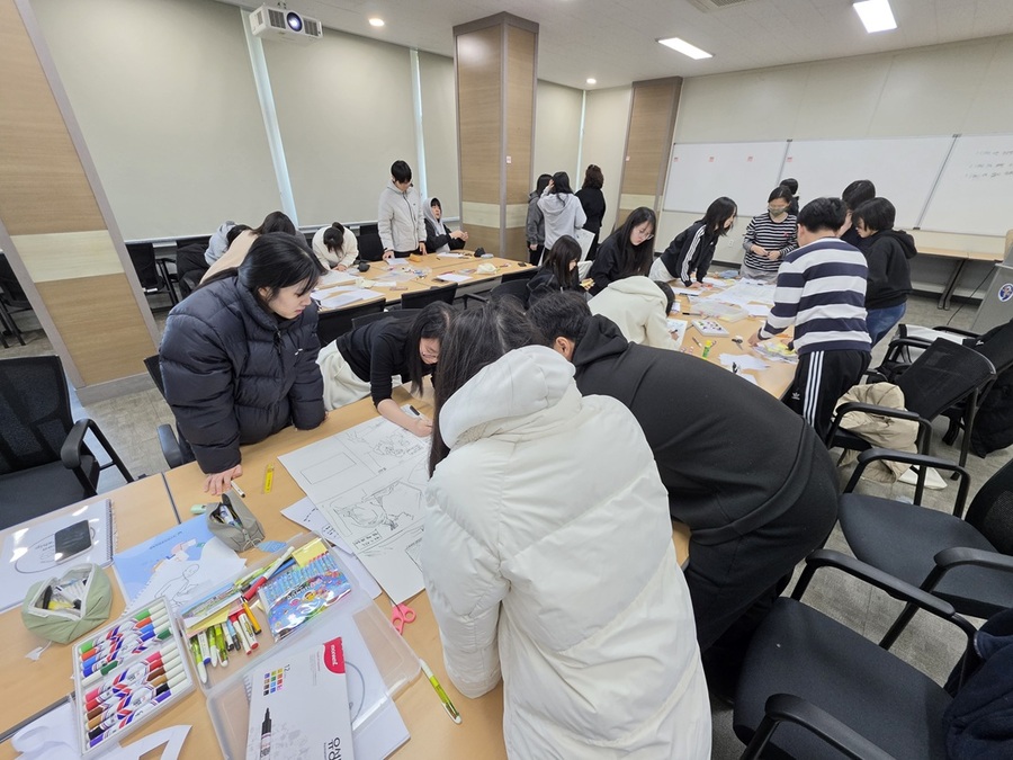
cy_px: 380
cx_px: 506
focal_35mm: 13
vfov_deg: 89.9
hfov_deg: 106.2
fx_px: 380
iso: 160
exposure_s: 1/120
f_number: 1.9
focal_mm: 2.2
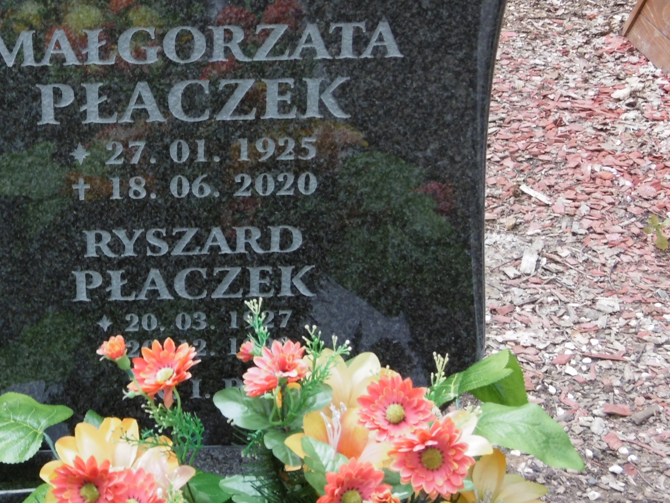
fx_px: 1568
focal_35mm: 81
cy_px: 129
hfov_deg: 23.6
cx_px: 105
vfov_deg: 18.1
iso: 100
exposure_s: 1/60
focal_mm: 7.7
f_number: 3.8
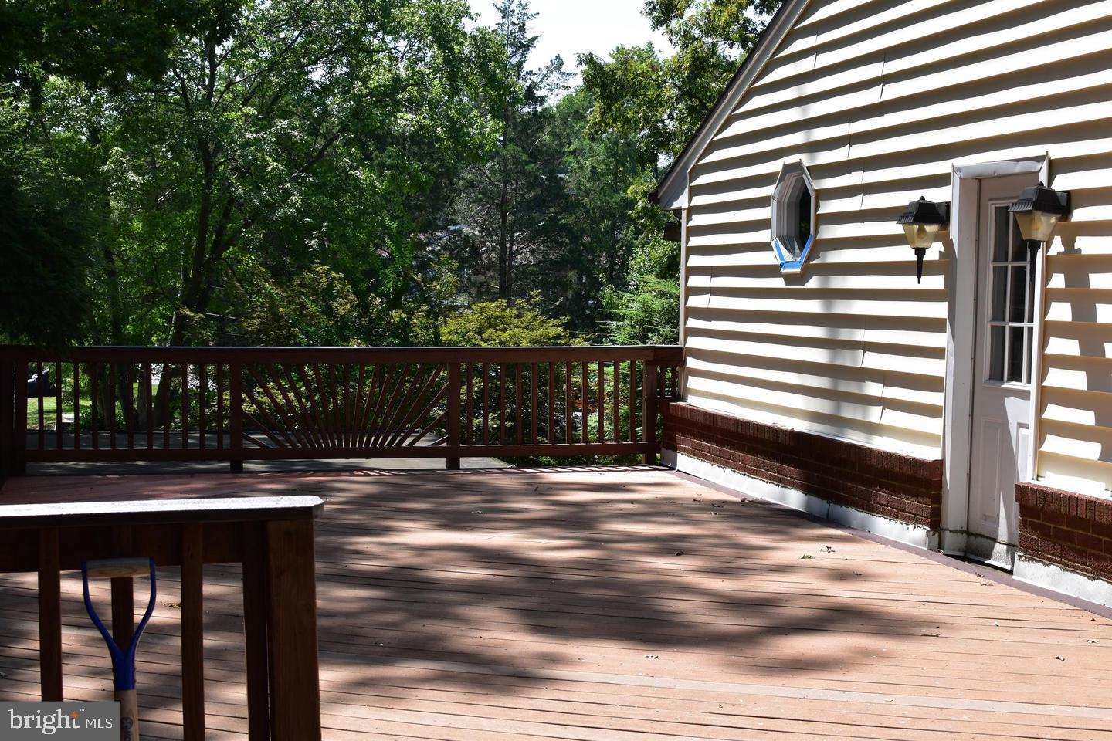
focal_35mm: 52
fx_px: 1622
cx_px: 556
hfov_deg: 37.9
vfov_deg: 25.8
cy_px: 370
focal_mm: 35
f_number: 10
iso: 400
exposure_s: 1/250
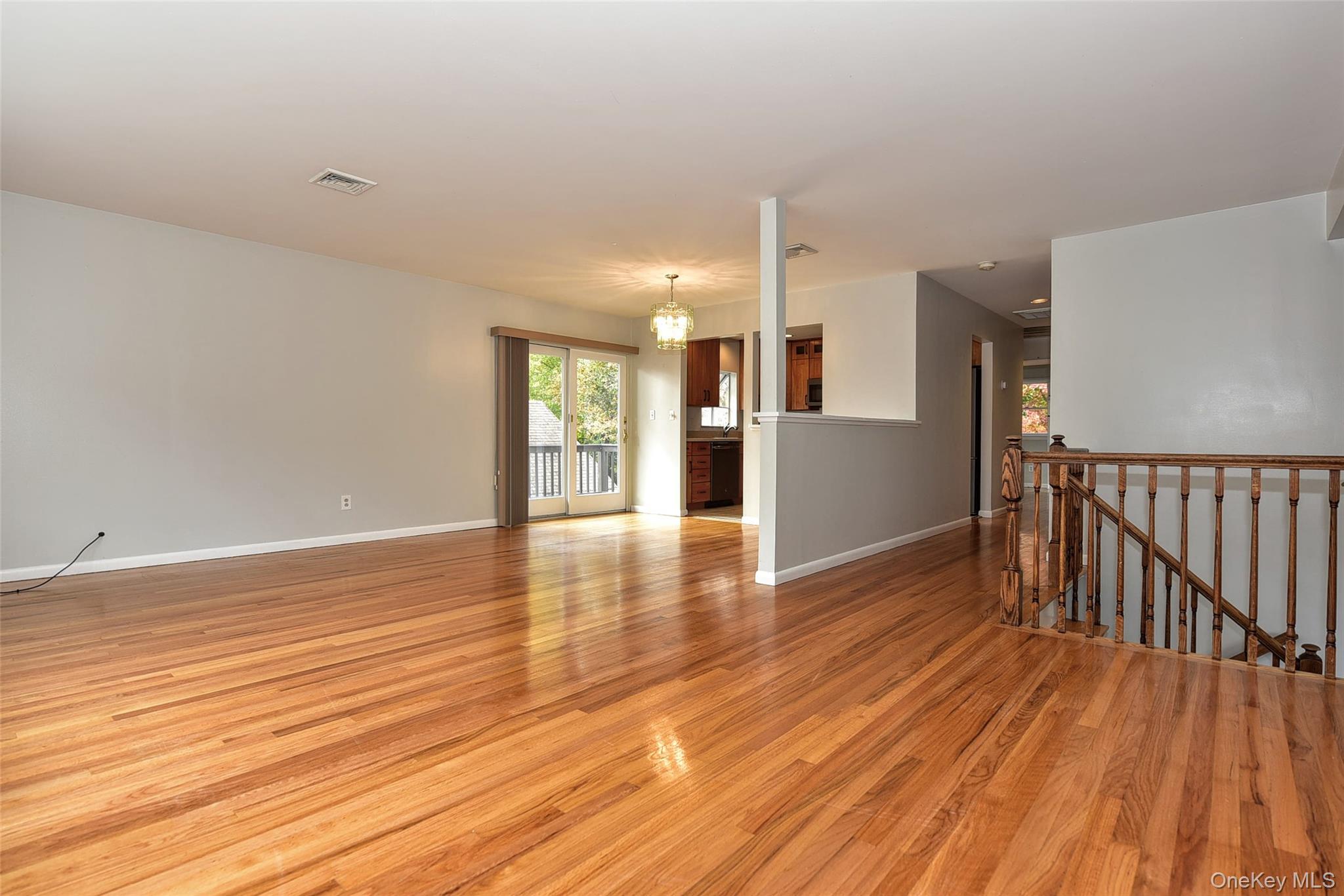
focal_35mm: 18
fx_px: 672
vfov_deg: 67.4
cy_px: 448
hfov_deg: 90.0
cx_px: 672
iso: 250
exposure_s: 1/60
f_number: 4.5
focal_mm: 18
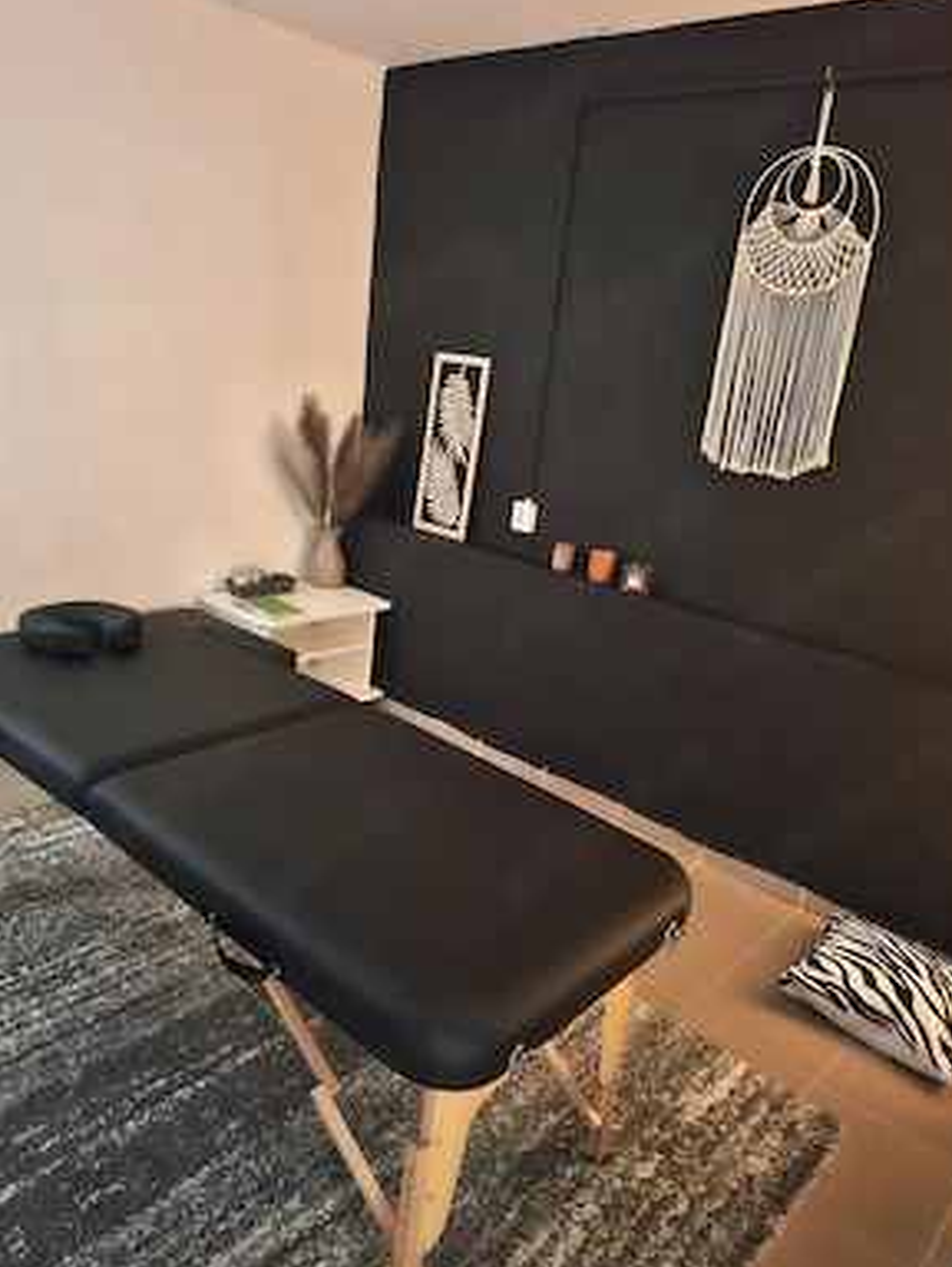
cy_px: 622
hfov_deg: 56.9
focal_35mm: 24
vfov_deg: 71.5
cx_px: 489
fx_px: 879
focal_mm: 5.54
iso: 800
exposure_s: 1/25
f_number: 1.8
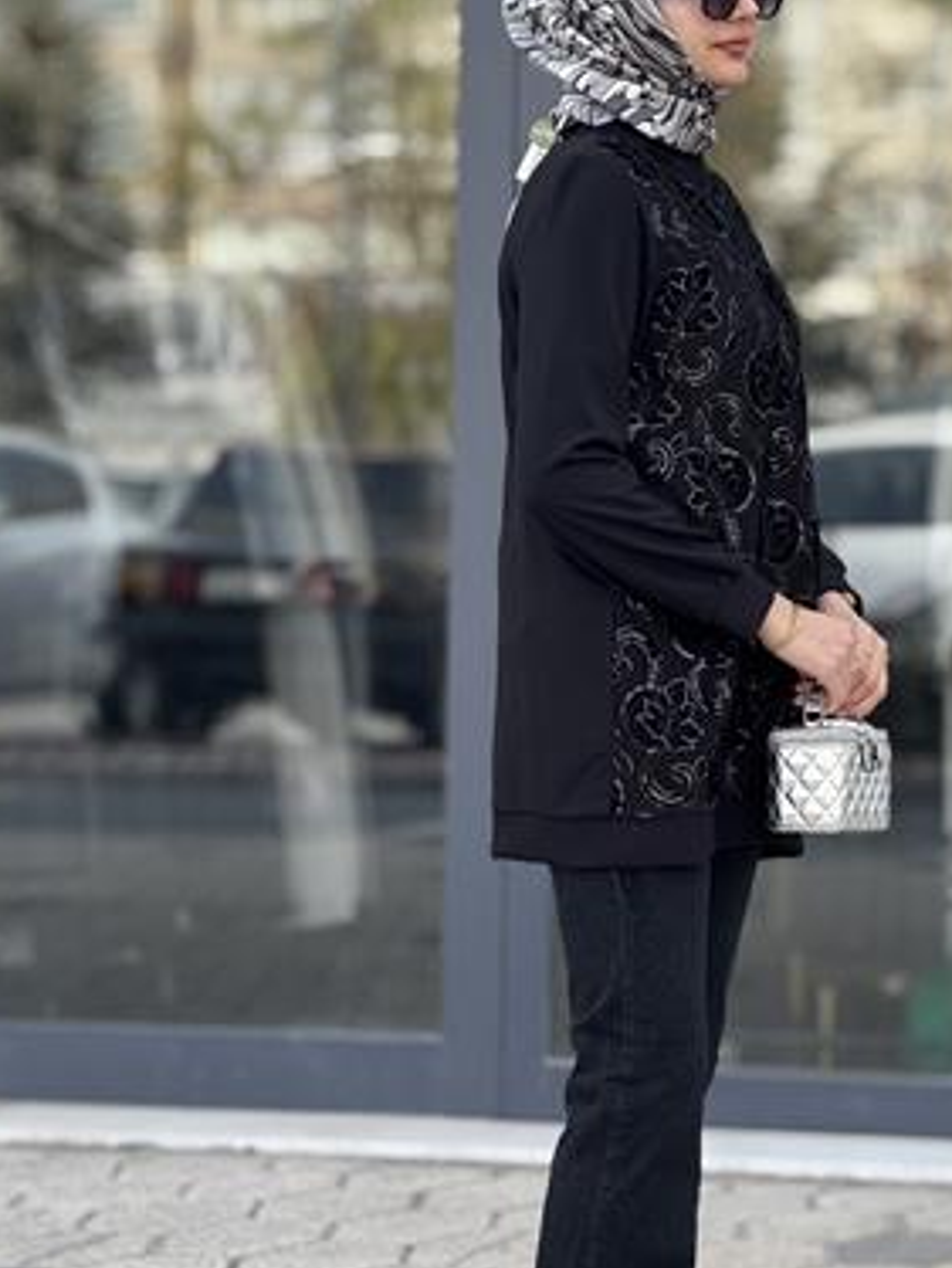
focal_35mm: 171
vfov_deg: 11.5
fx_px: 6263
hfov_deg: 8.7
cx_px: 634
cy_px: 734
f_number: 2.8
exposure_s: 1/258
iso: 64
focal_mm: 15.66
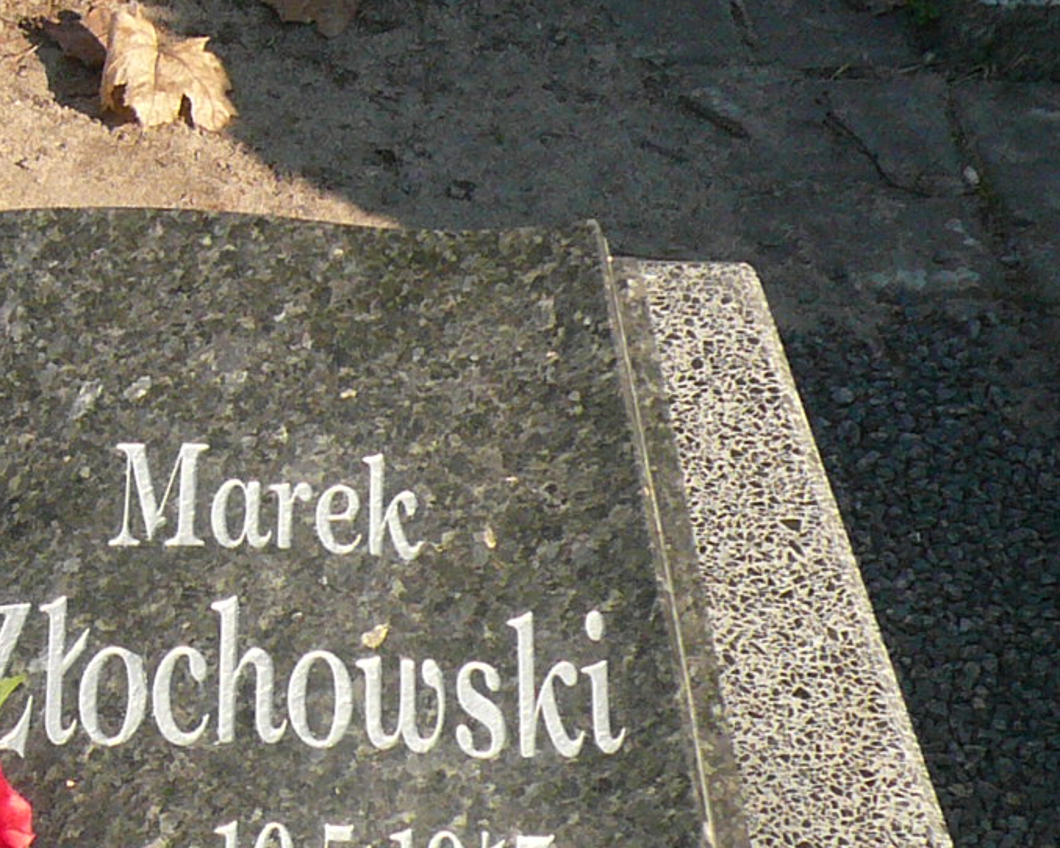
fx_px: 4265
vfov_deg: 11.3
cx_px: -108
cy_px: 785
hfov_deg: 13.9
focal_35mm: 136
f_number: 3.2
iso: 100
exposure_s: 1/800
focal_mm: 6.4
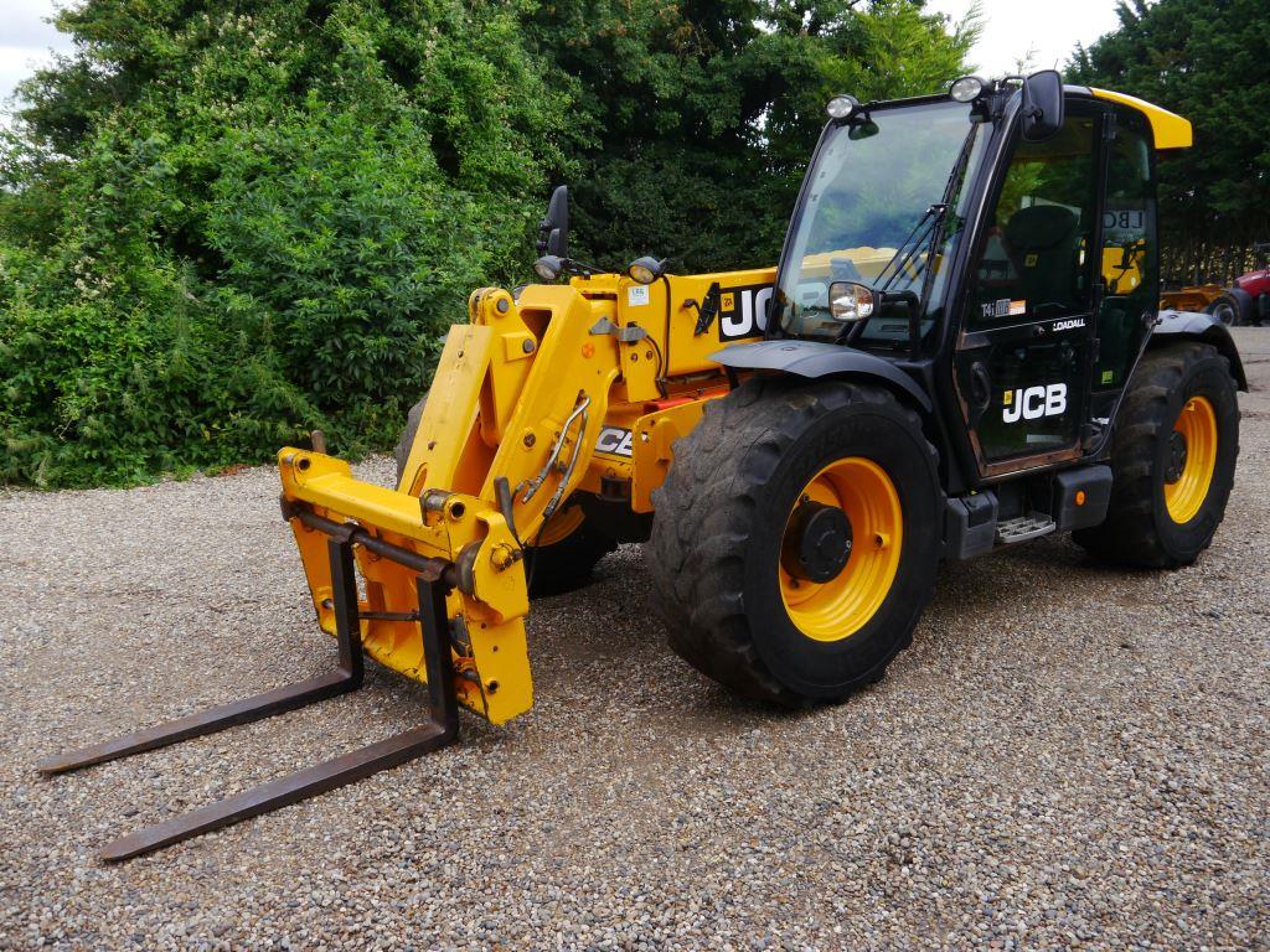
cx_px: 635
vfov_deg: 46.8
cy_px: 476
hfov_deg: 60.0
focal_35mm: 30
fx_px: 1101
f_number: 5
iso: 160
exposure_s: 1/250
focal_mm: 15
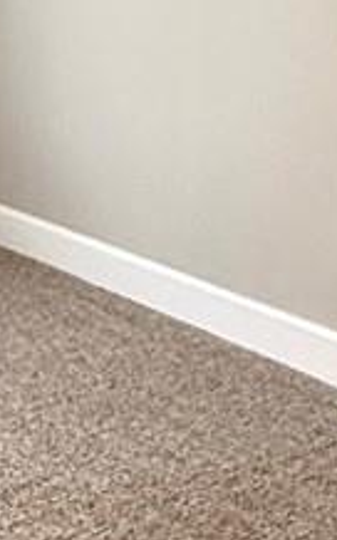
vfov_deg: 18.7
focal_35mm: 109
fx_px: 1604
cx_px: 131
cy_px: 15
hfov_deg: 12.0
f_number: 2.2
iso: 250
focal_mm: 2.22
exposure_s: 1/120
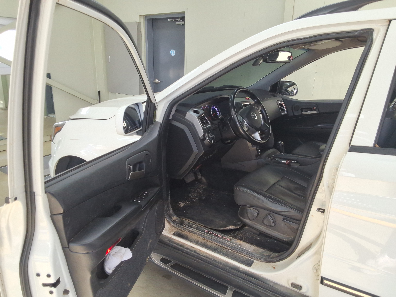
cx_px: 198
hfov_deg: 63.4
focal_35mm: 28
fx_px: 320
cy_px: 148
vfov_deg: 49.7
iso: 37
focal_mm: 2.91
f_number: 1.9
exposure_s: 1/120
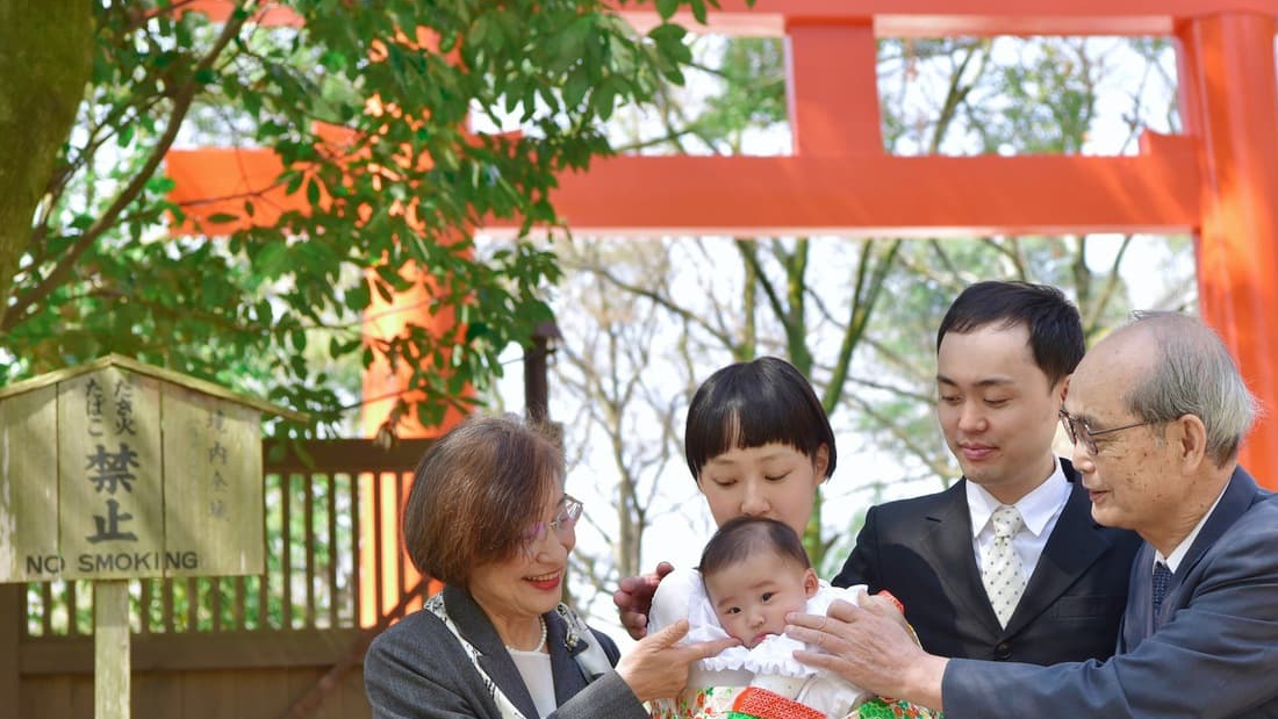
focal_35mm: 96
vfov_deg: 12.6
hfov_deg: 22.2
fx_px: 3254
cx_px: 753
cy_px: 429
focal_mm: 70
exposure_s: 1/500
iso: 1000
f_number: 6.3
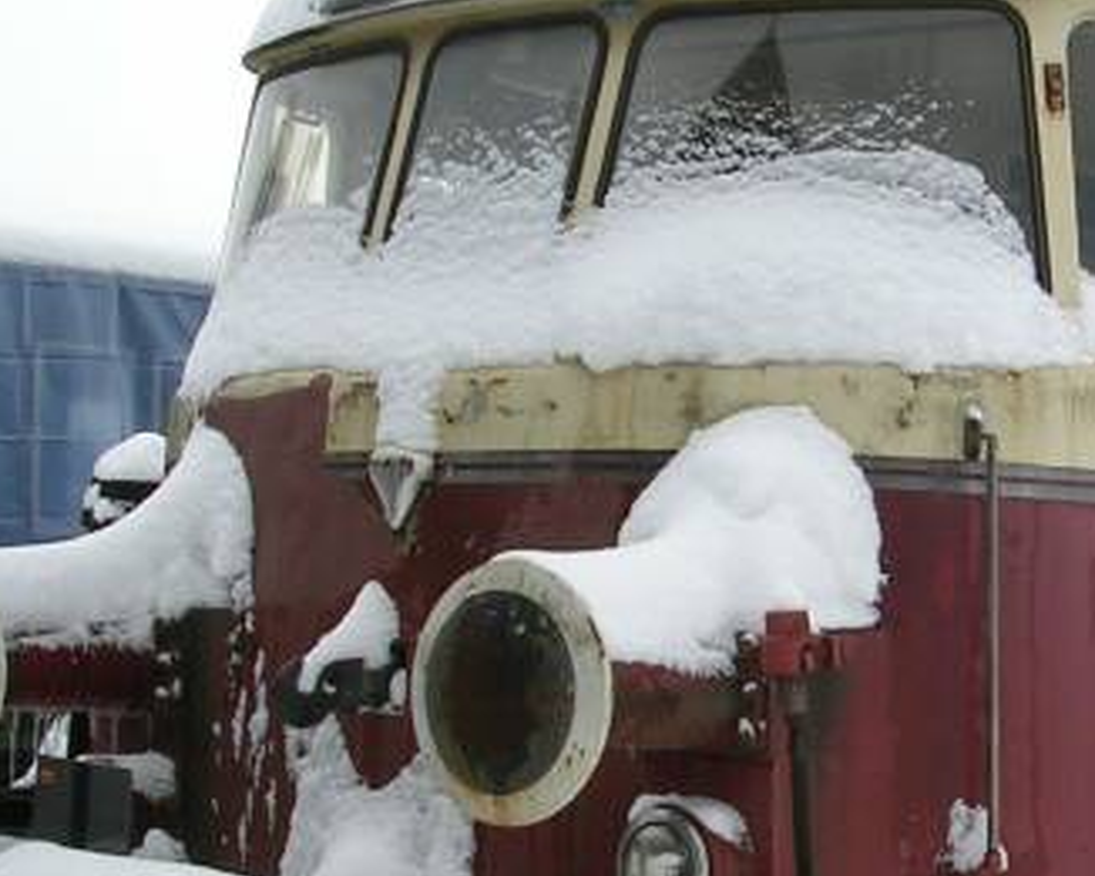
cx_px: 1061
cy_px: 624
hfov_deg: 20.4
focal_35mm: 91
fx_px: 2950
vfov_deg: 16.8
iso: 50
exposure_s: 1/144
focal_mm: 5.8
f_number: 5.6
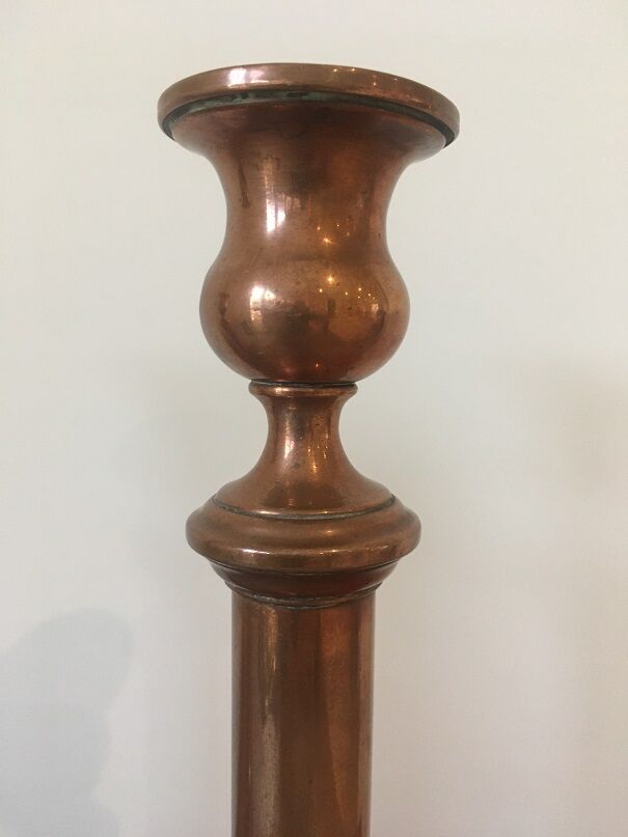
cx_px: 314
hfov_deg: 48.2
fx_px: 702
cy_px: 418
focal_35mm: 29
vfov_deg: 61.7
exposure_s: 1/33
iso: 200
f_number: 2.2
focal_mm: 4.15
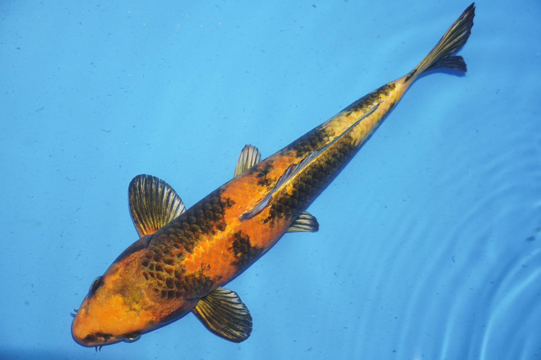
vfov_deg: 24.4
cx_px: 270
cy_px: 180
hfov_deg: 36.0
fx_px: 833
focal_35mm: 56
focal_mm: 37
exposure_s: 1/160
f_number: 4.5
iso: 1250
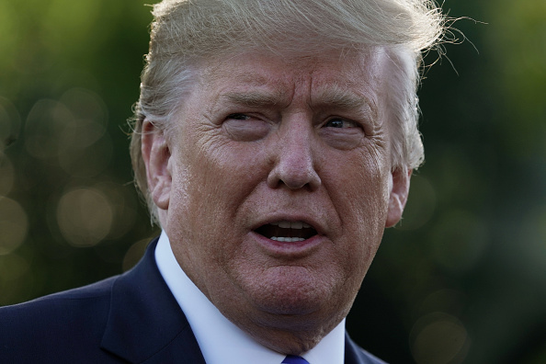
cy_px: 182
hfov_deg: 6.7
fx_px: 4686
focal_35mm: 309
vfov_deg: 4.4
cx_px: 273
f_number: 7.1
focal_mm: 309
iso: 400
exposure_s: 1/640
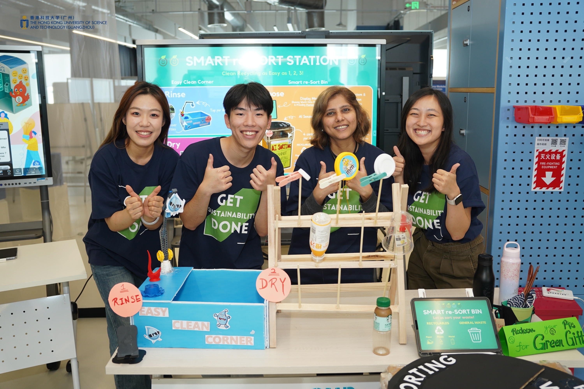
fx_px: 535
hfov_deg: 57.2
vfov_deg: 40.0
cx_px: 292
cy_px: 194
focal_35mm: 33
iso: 800
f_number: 3.5
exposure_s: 1/160
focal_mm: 33
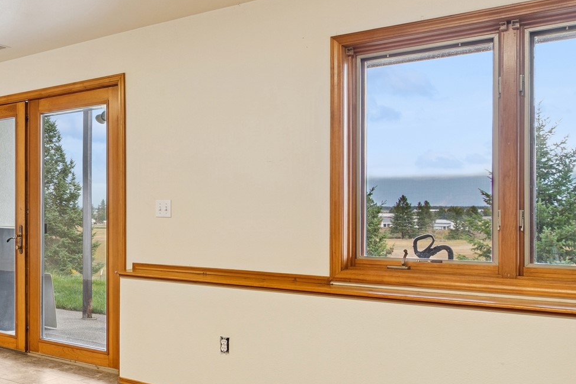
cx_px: 26
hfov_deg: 44.6
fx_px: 608
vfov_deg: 35.0
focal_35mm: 38
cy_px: 203
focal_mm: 11.5
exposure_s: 1/40
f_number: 6.3
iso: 100
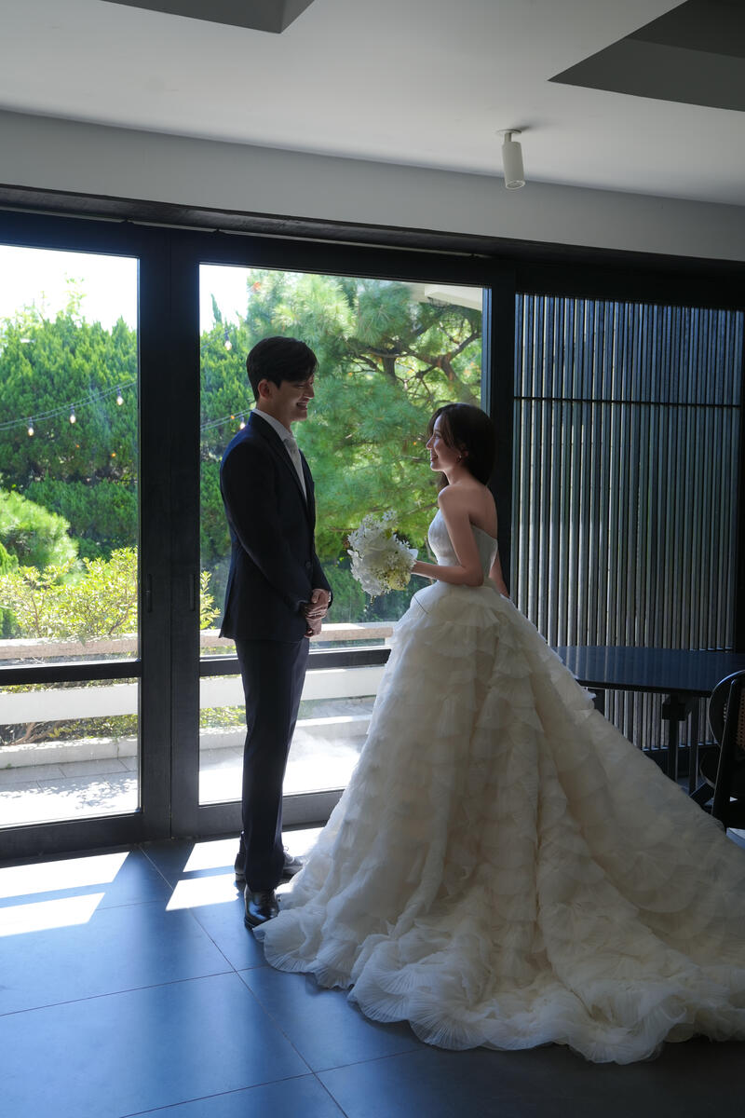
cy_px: 559
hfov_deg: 34.2
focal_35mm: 39
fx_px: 1211
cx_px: 372
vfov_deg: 49.6
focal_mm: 39
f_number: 4.5
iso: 200
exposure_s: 1/160
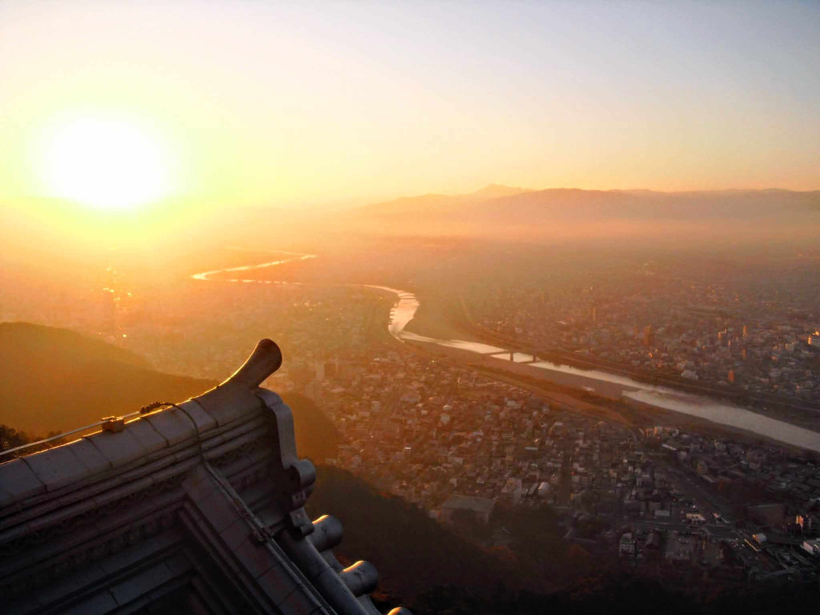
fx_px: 853
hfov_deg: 51.4
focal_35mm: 36
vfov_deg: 39.7
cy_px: 308
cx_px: 410
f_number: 7.8
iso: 100
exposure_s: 1/125
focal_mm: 6.3
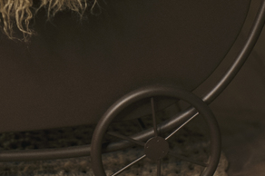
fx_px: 1059
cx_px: 20
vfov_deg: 9.2
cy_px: -104
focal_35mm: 144
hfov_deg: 14.1
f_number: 2.5
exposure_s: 1/125
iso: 500
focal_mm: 35
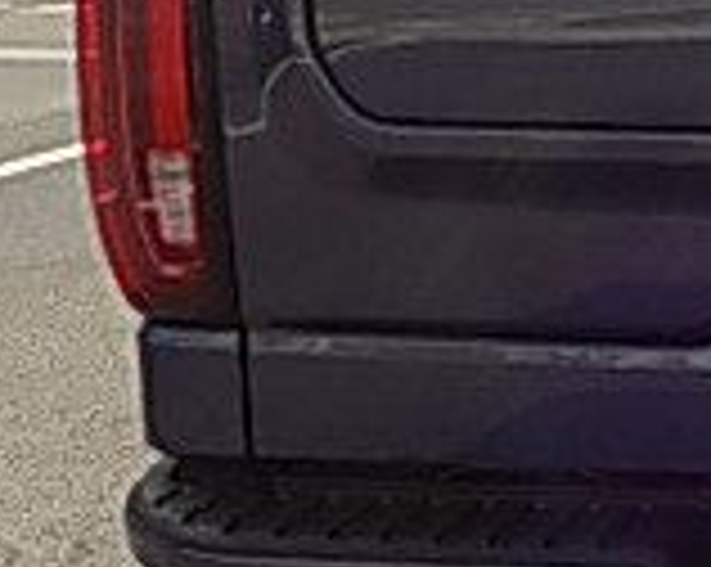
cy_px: 144
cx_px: 1125
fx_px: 1913
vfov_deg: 16.8
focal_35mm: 91
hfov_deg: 18.3
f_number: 3.1
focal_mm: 4
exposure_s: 1/500
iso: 80
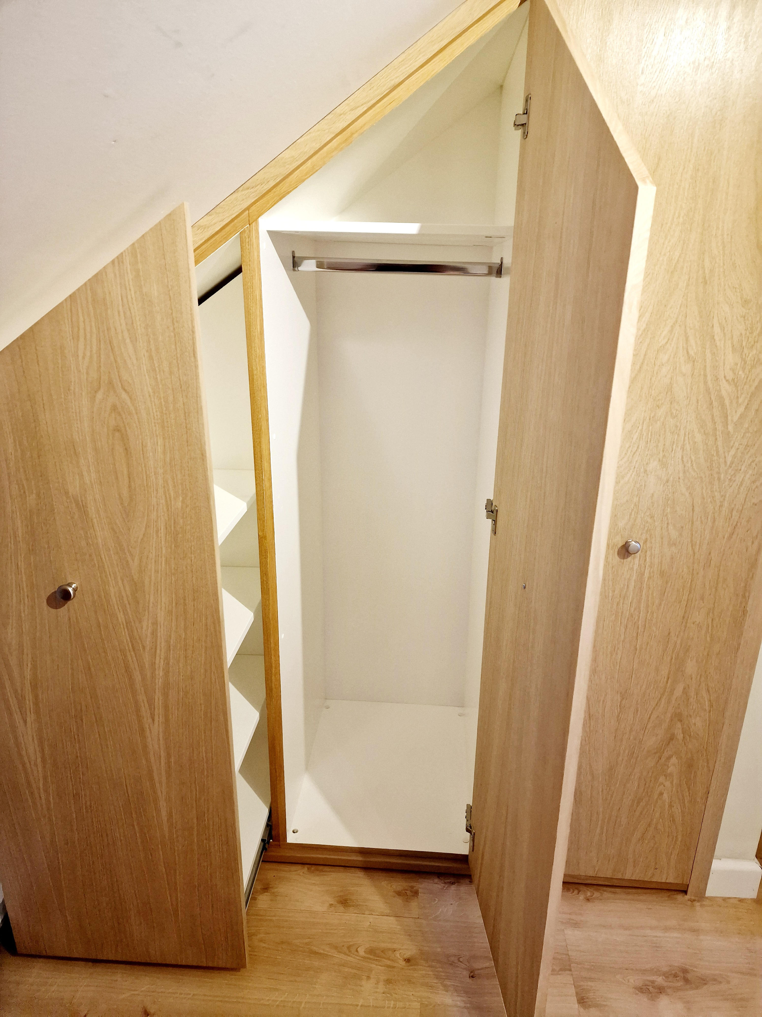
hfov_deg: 58.9
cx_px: 381
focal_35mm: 23
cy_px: 508
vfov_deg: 73.9
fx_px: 675
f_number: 1.8
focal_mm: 6.4
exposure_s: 1/100
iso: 400
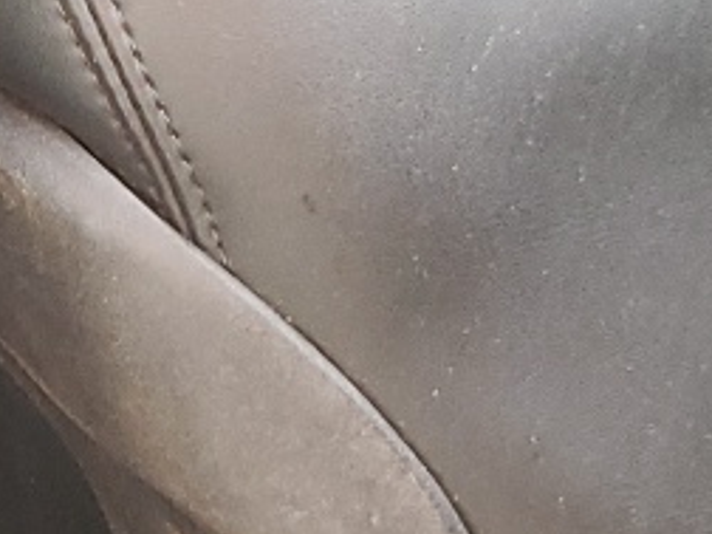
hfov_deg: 9.6
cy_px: 542
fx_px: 3394
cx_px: -1331
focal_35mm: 165
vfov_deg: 8.9
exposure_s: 1/120
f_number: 1.5
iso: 73
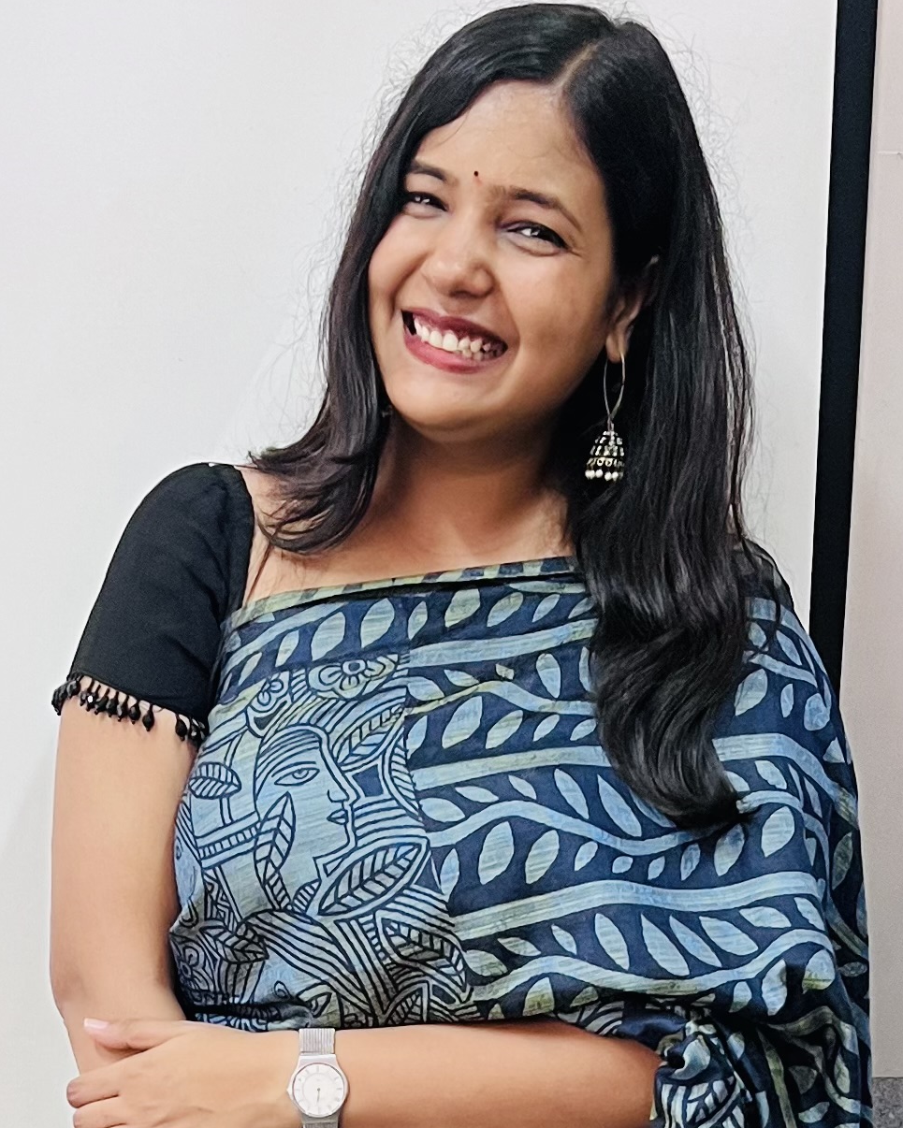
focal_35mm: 28
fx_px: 935
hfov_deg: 51.5
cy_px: 539
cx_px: 444
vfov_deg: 62.2
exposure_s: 1/50
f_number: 1.5
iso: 160
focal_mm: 5.7
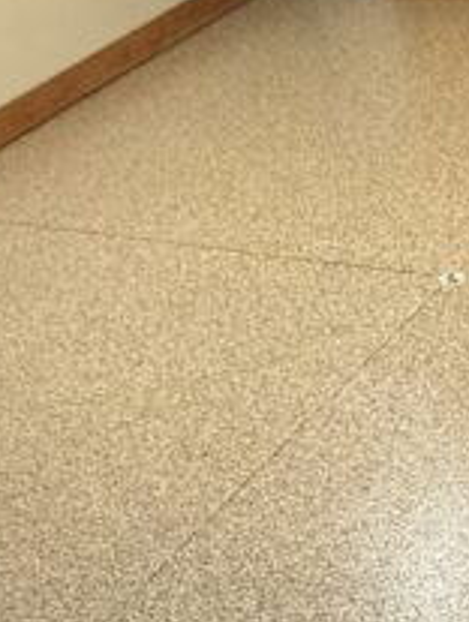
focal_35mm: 54
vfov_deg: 27.6
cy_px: 868
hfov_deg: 24.4
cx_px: 571
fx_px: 973
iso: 200
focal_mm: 2.22
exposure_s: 1/60
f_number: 2.2
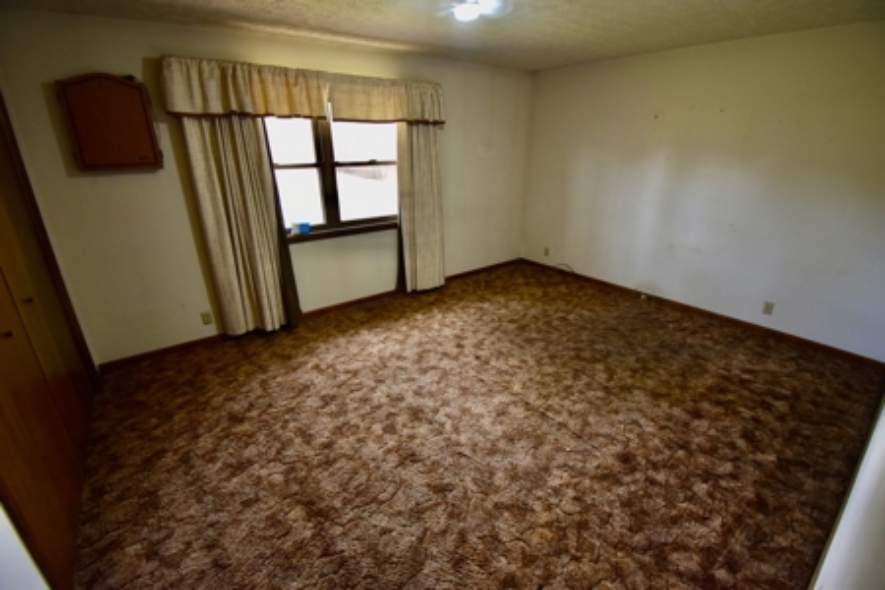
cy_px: 295
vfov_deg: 77.3
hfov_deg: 100.4
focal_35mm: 15
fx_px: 369
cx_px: 442
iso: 500
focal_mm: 10
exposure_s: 1/60
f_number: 4.5
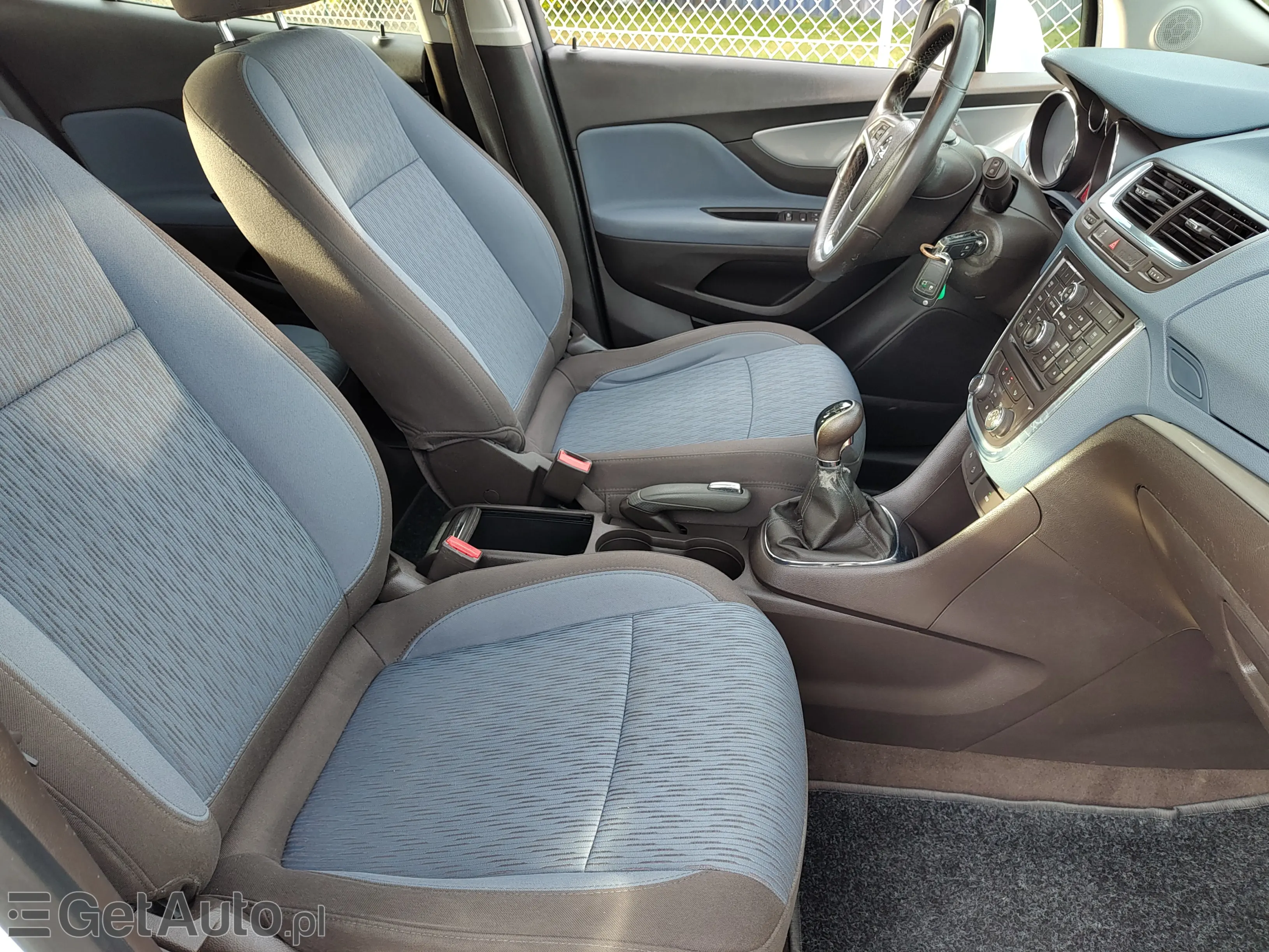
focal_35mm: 23
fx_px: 843
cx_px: 634
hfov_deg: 73.9
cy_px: 476
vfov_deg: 58.9
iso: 173
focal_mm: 5.56
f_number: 1.8
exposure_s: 1/100
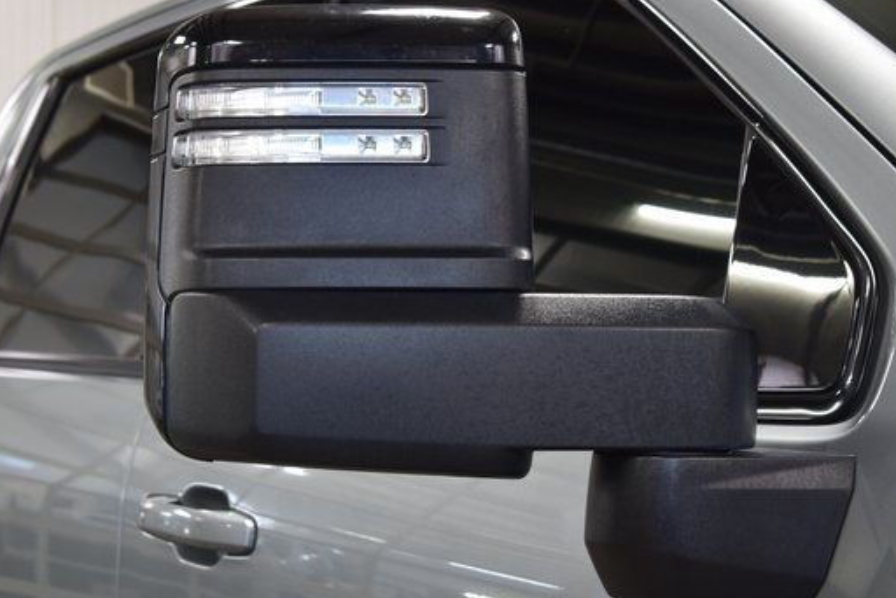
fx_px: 1634
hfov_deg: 30.6
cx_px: 499
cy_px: 330
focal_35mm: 66
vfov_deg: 20.7
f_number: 6.3
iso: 450
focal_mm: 35
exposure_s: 1/15
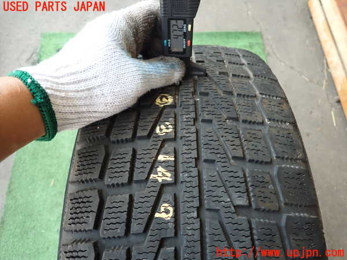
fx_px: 251
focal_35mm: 25
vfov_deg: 54.9
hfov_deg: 69.4
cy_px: 130
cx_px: 174
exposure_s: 1/60
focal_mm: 4.5
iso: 100
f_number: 2
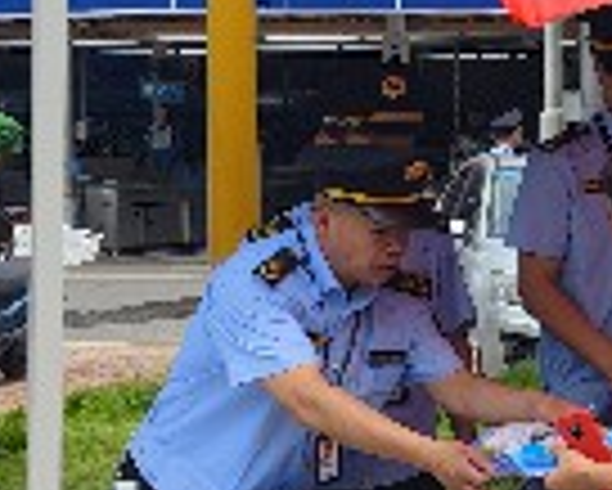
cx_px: 1044
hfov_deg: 15.7
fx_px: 1939
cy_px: 65
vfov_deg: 14.3
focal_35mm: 107
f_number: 1.9
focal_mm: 8.7
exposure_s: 1/1882
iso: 50
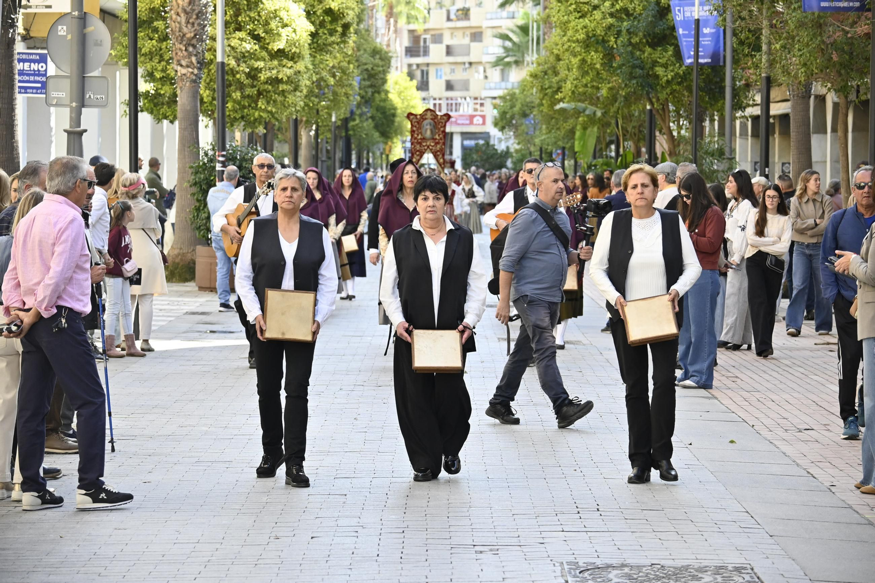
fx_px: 3171
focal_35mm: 130
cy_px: 292
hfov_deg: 15.7
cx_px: 438
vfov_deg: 10.5
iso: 500
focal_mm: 87
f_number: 5.6
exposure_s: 1/320
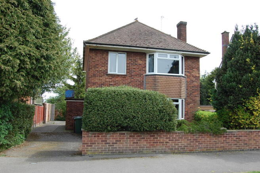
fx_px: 216
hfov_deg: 62.0
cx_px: 130
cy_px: 86
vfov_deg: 43.5
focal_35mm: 30
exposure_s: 1/160
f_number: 6.3
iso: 200
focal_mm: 20
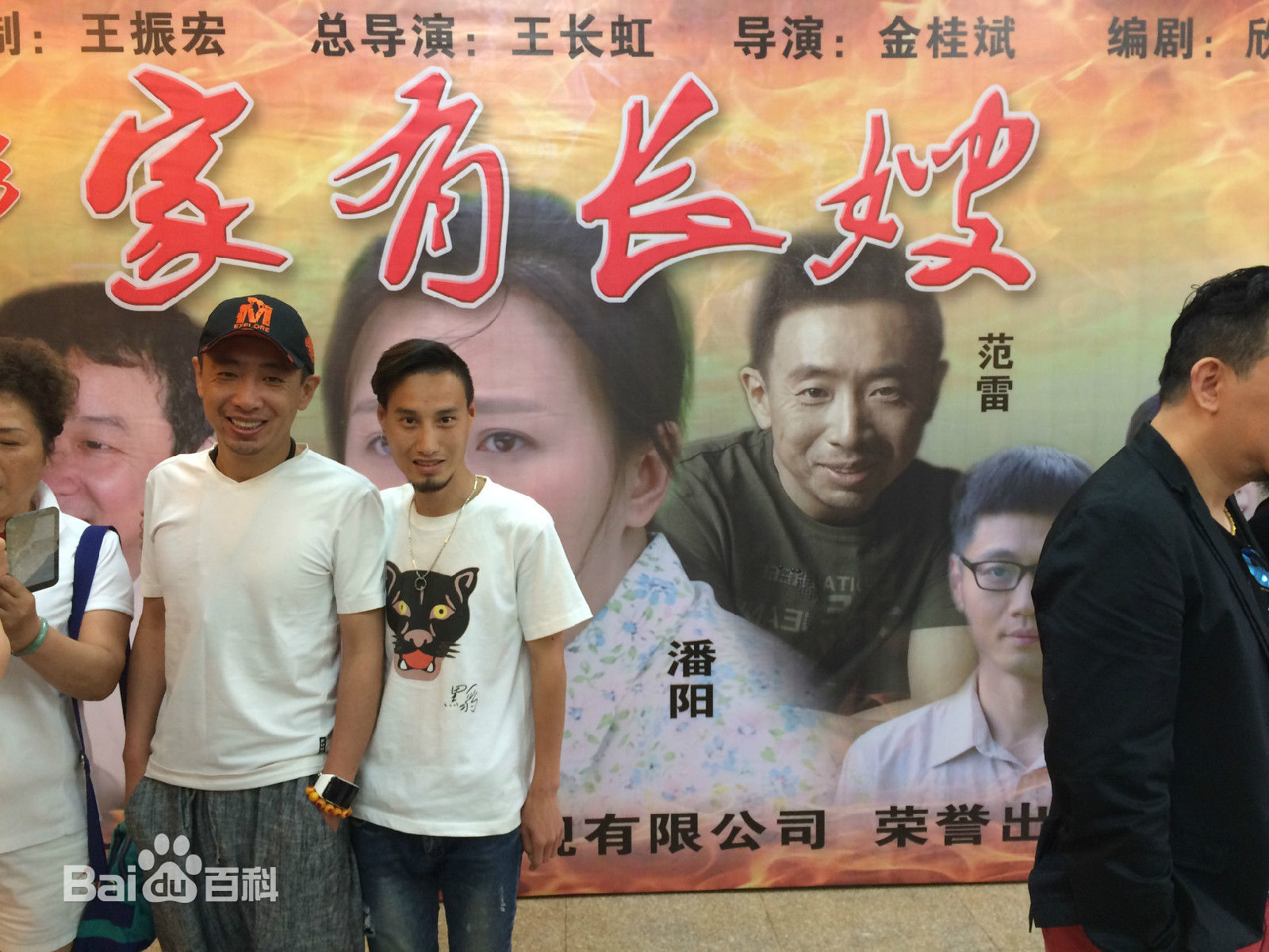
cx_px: 634
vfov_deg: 48.2
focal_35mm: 29
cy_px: 476
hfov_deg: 61.7
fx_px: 1063
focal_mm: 4.15
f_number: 2.2
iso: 100
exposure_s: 1/30
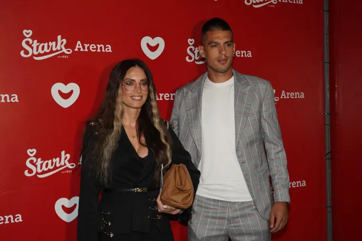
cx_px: 181
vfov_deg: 25.1
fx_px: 543
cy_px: 120
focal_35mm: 54
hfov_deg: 36.9
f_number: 4.5
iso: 1250
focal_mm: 36
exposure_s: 1/250
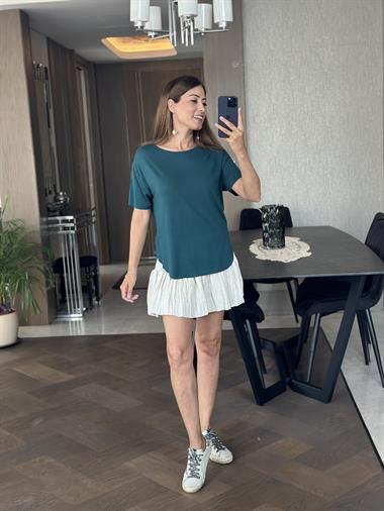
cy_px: 256
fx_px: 709
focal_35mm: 48
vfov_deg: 39.6
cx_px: 192
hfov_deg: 30.3
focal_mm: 6.86
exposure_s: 1/60
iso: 250
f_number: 1.78
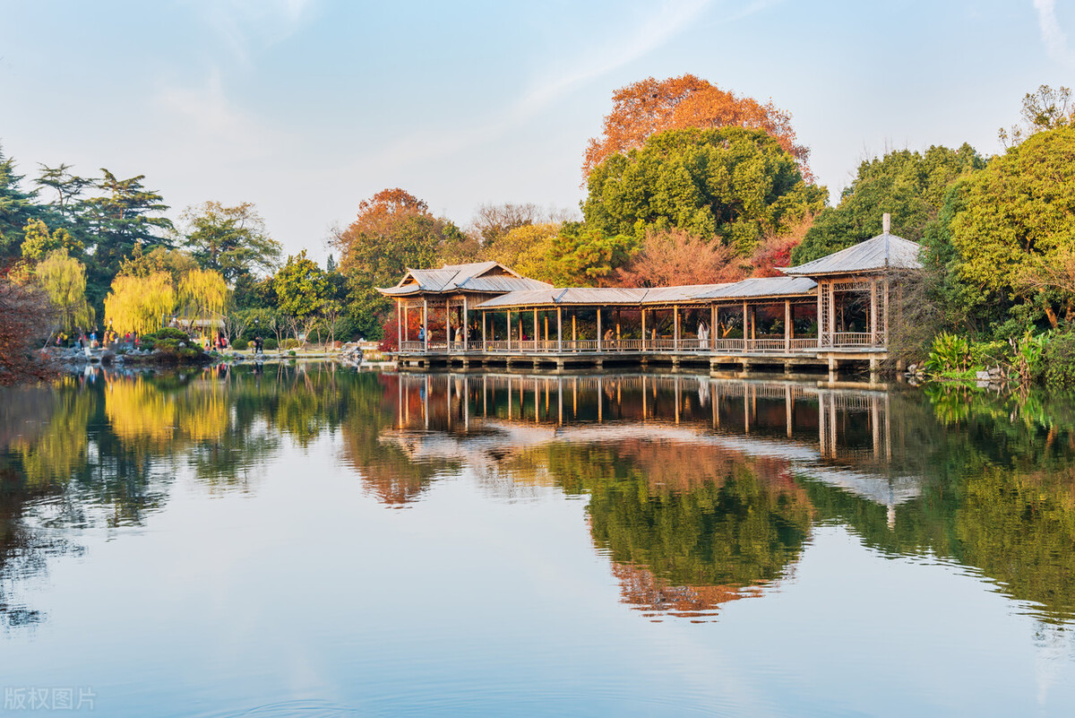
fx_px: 1374
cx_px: 538
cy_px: 359
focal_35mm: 46
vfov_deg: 29.3
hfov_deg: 42.7
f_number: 8
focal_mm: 46
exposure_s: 1/50
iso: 100
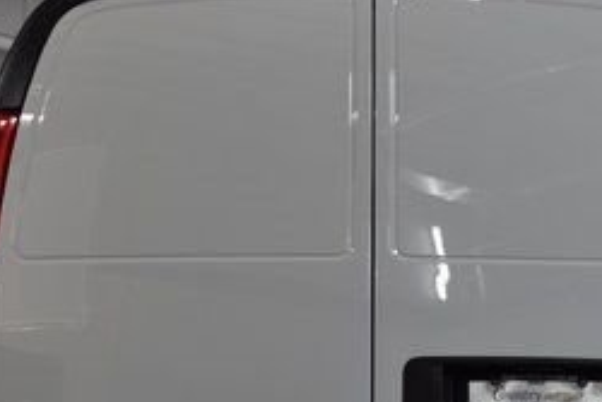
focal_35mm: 123
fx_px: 2058
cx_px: 371
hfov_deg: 16.6
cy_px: 432
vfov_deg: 11.0
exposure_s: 1/60
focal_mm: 32
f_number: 4.8
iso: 450
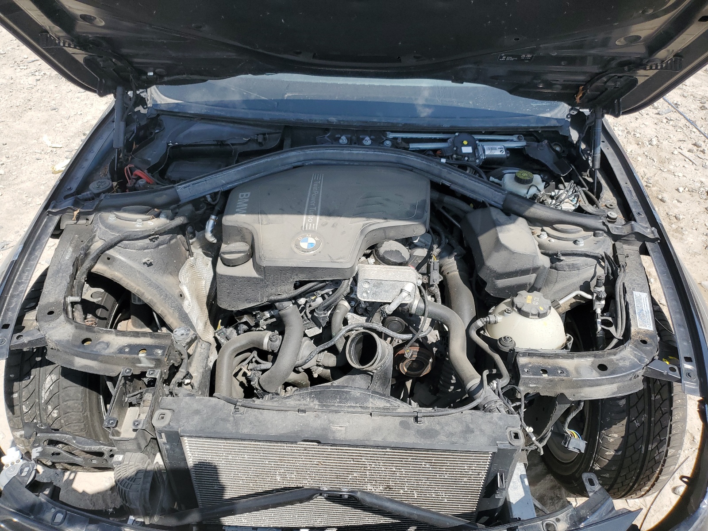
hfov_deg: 67.3
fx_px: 532
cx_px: 354
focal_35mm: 26
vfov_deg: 53.1
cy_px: 266
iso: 50
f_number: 1.5
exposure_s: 1/2000
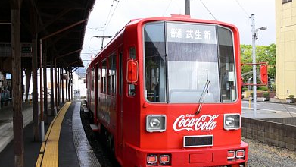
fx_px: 306
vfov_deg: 30.4
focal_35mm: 39
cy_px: 85
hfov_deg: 51.6
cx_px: 148
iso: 80
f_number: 4
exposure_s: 1/80
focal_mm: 7.4
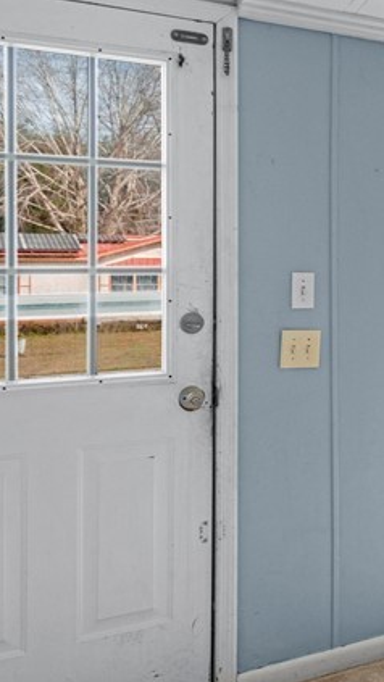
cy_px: 260
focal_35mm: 44
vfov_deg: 45.7
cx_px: 668
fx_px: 803
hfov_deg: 20.3
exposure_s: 1/50
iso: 250
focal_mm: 11
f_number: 7.1
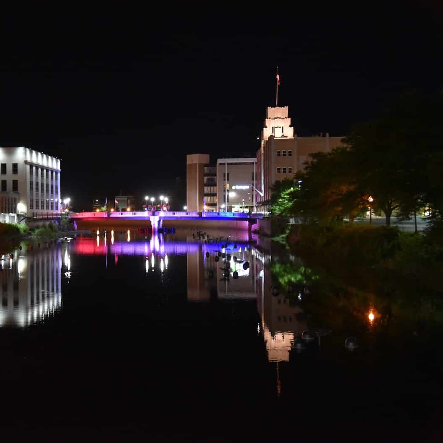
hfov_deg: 36.8
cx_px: 118
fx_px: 652
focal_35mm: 45
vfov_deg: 37.6
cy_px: 222
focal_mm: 35
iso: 6400
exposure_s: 1/20
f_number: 4
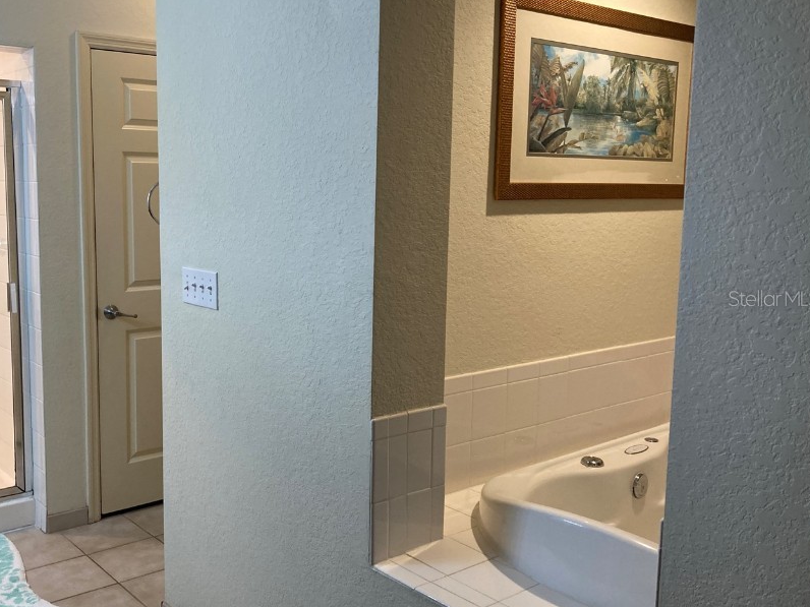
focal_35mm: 36
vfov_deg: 39.7
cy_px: 298
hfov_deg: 50.8
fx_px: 842
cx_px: 303
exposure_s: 1/60
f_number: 1.8
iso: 80
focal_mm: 3.99
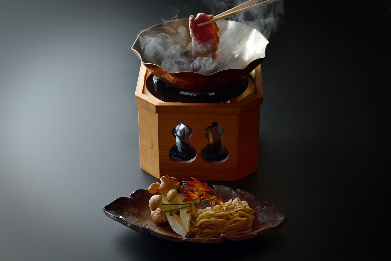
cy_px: 130
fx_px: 847
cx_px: 196
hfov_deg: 26.0
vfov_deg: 17.5
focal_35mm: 78
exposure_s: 1/200
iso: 100
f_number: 7.1
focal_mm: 52
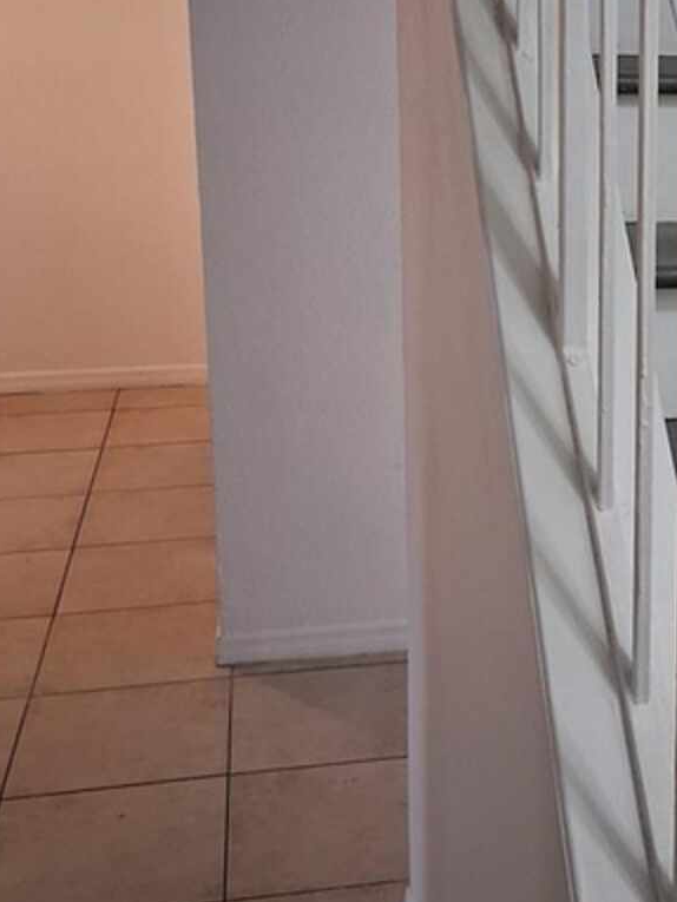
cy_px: 321
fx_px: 1512
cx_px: 630
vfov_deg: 33.0
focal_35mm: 58
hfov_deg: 24.4
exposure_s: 1/60
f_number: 1.8
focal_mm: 3.98
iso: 320
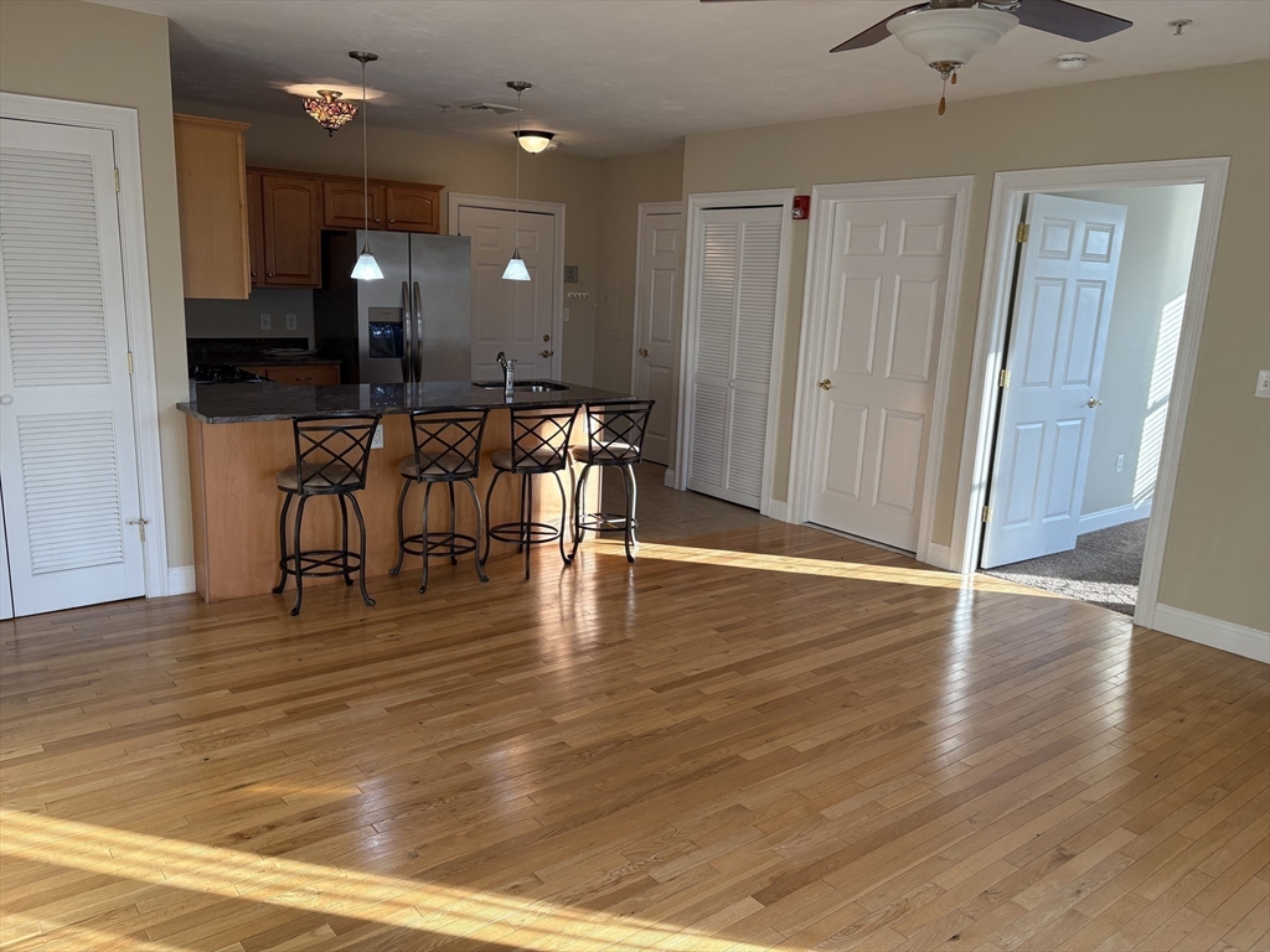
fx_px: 954
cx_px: 635
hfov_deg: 67.3
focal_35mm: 26
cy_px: 476
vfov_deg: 53.1
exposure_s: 1/232
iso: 100
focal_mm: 5.96
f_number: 1.6
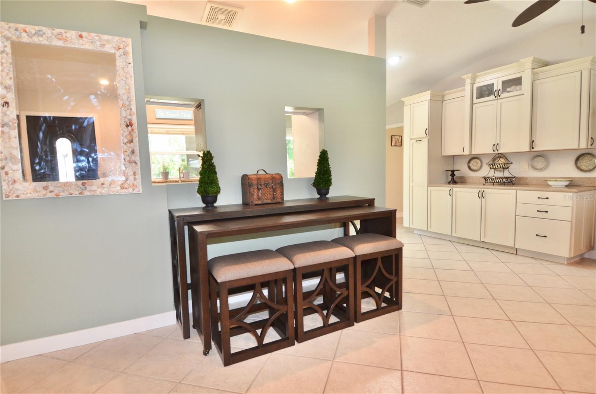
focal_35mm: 20
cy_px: 197
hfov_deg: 85.6
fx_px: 322
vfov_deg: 62.9
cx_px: 298
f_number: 4
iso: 800
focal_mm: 13
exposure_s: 1/60
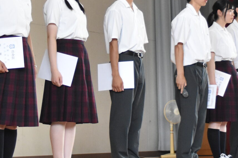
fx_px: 1309
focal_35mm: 198
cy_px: 40
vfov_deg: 6.9
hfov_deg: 10.4
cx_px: 138
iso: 2500
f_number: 4.5
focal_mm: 44
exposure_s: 1/320
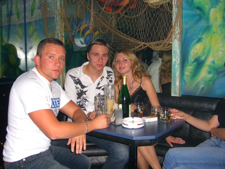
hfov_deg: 49.0
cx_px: 112
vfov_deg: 37.7
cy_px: 84
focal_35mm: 38
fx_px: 247
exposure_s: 1/60
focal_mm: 7.9
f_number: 2.8
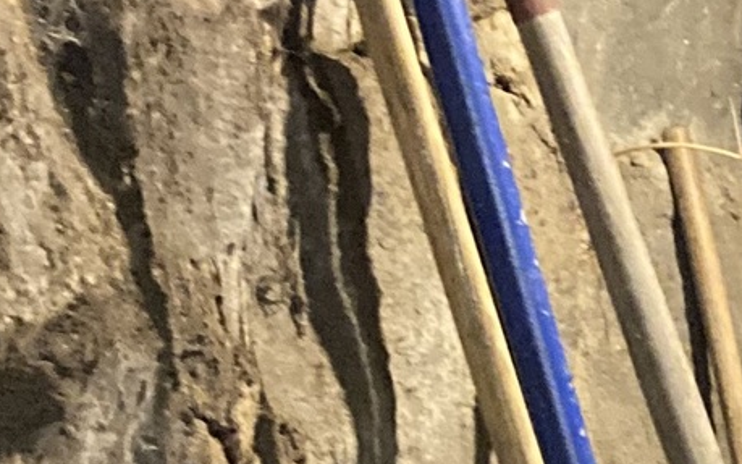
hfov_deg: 13.5
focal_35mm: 149
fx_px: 3013
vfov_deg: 8.6
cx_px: 952
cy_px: 718
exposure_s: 1/24
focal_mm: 3.99
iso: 640
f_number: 1.8
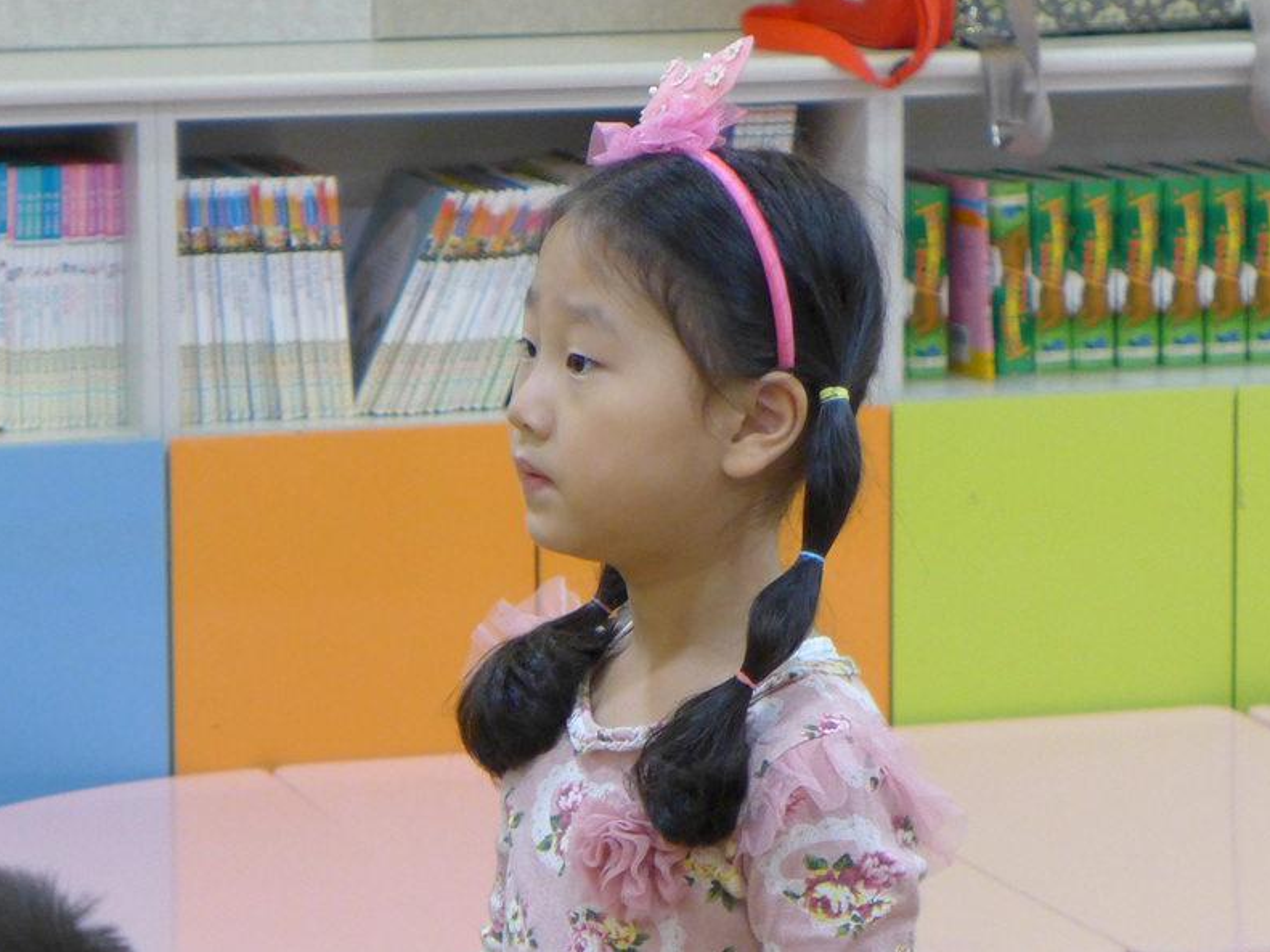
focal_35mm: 182
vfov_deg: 8.2
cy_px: 475
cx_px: 634
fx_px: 6676
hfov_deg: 10.9
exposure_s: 1/80
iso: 400
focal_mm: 17.7
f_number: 2.3
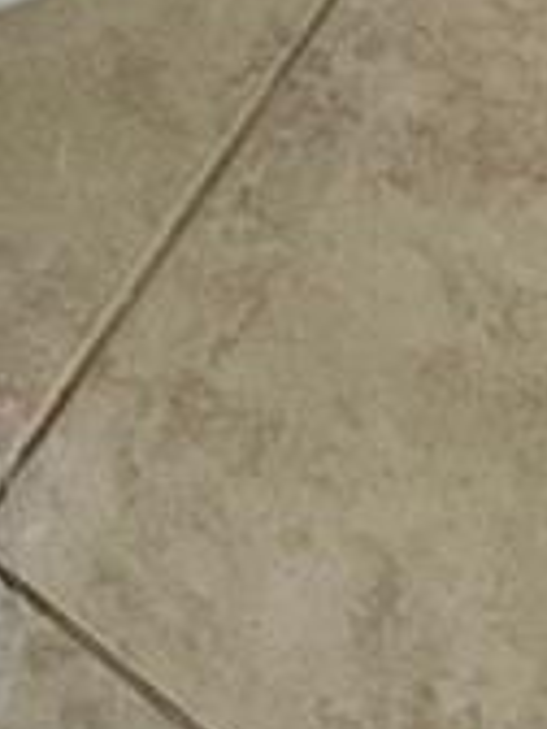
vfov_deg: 10.3
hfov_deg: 14.7
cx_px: 74
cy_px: -1675
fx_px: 2107
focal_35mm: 100
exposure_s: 1/120
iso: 320
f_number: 2.2
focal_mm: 2.22
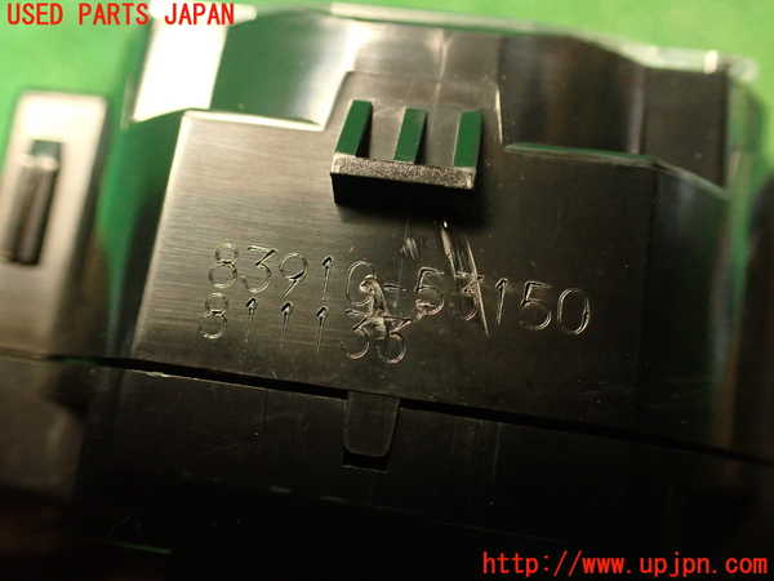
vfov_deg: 44.2
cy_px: 290
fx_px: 716
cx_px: 387
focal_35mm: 32
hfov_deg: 56.8
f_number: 2.4
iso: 800
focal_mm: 5.79
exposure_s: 1/30
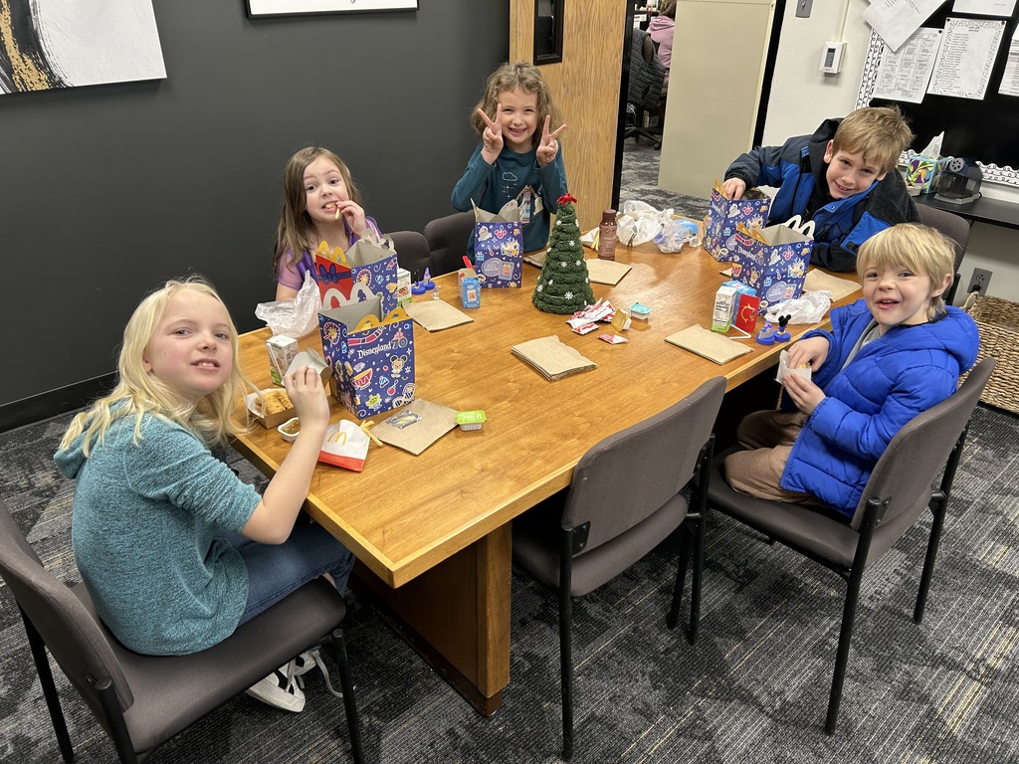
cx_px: 510
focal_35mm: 26
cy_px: 382
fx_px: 765
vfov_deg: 53.1
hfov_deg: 67.3
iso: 80
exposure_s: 1/60
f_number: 1.5
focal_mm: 5.7
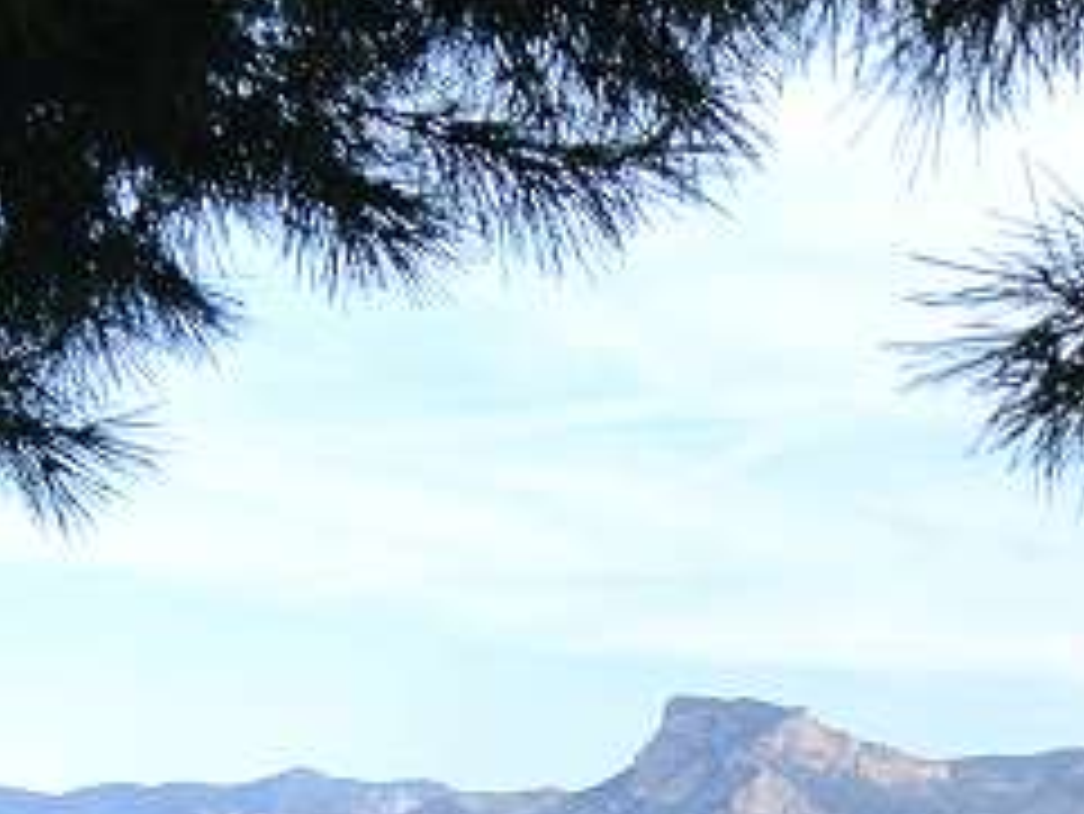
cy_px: 1190
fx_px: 4198
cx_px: 999
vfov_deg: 10.7
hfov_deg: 14.5
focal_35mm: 134
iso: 100
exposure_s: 1/250
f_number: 4.2
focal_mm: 15.7
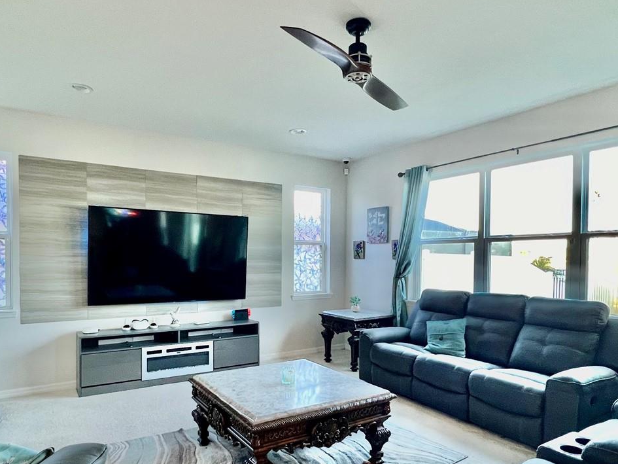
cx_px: 285
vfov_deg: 60.7
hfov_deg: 76.3
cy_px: 272
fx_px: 393
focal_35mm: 22
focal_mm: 1.57
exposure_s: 1/59
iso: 200
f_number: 1.8
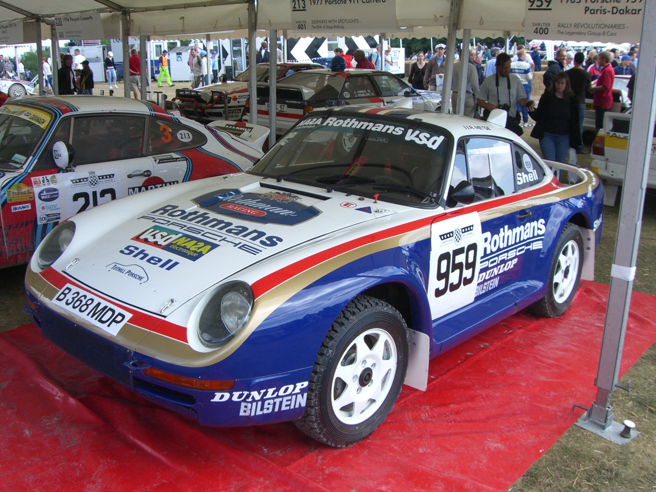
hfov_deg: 49.0
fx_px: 720
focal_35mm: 38
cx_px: 328
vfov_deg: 37.7
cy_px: 246
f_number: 4.3
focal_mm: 6.2
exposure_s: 1/200
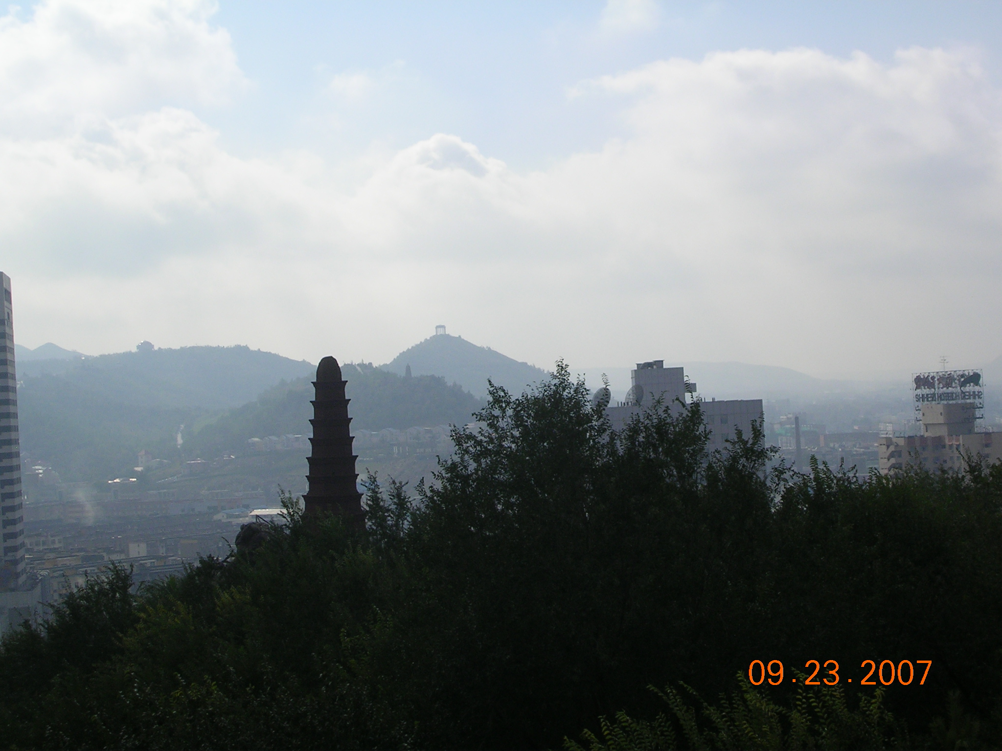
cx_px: 501
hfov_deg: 25.7
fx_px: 2200
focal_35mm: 76
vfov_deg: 19.4
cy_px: 376
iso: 50
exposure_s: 1/1500
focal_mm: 11.5
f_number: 3.9
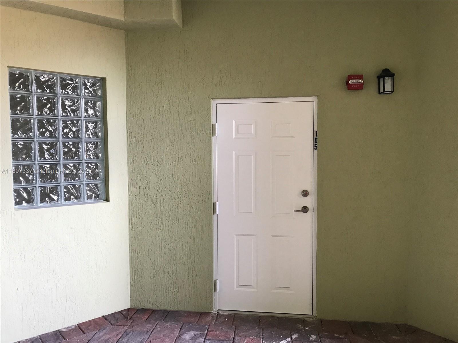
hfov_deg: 63.4
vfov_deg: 49.7
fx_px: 370
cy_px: 172
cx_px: 229
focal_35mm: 28
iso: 40
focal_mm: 3.99
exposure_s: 1/22
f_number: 1.8
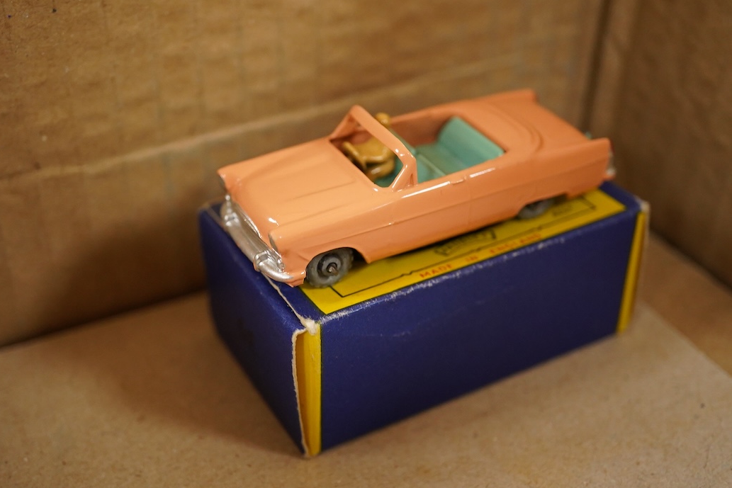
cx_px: 334
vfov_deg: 27.5
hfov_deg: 40.3
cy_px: 243
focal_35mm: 49
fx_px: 996
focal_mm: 30
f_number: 5.6
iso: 2500
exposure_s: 1/160
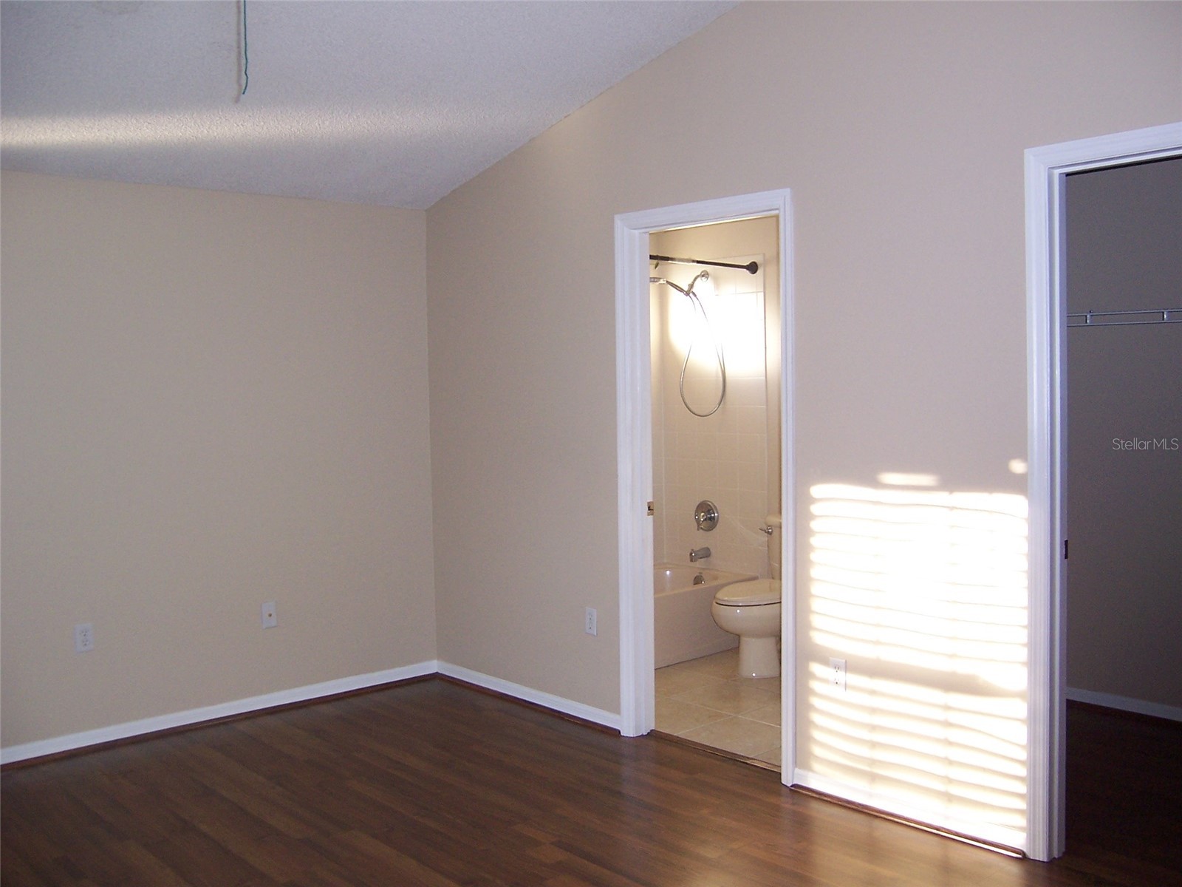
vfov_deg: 42.9
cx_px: 591
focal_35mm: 33
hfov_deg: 55.4
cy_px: 444
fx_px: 1127
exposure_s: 1/60
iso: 140
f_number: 2.8
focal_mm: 5.5
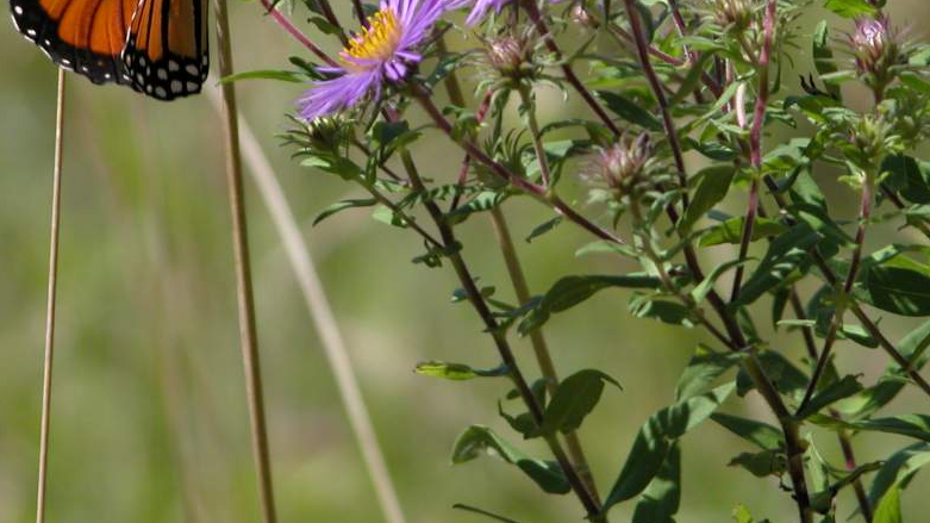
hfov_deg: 4.3
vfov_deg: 2.4
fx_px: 12328
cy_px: -24
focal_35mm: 500
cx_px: 436
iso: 100
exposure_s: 1/906
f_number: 4.2
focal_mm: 71.2
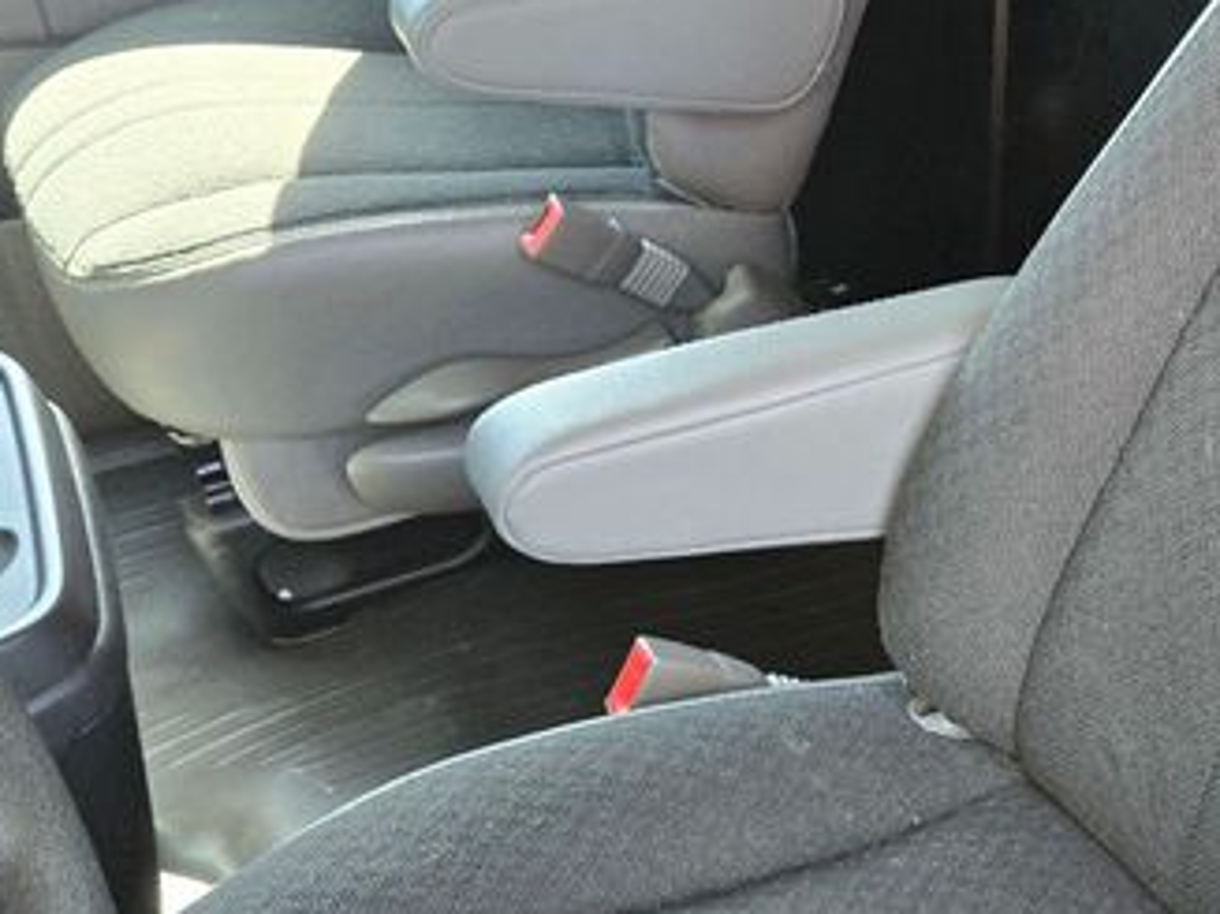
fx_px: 1585
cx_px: 989
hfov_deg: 40.2
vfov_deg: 32.1
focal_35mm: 45
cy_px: 533
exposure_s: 1/180
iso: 200
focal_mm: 5.4
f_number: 1.8
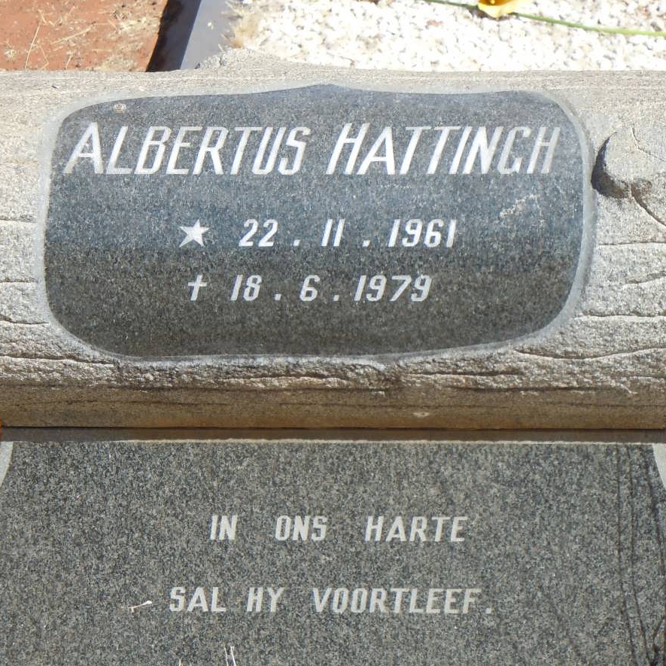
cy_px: 328
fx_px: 3026
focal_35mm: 139
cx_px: 333
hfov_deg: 12.6
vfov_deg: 12.6
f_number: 4.6
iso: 200
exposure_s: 1/640
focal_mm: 20.9
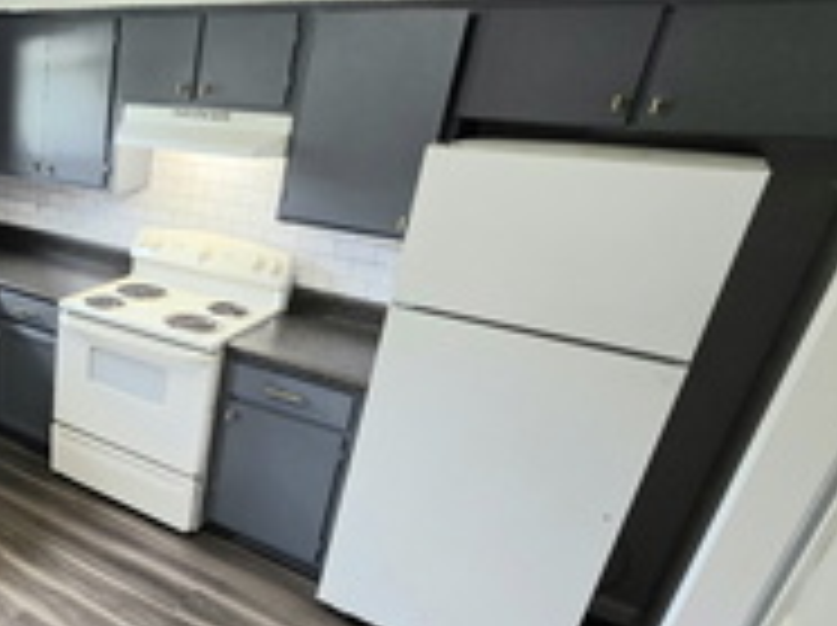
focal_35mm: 28
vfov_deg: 49.3
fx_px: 676
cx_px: -36
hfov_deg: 49.2
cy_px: 383
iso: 125
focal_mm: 2.2
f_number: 2.2
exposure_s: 1/60.2
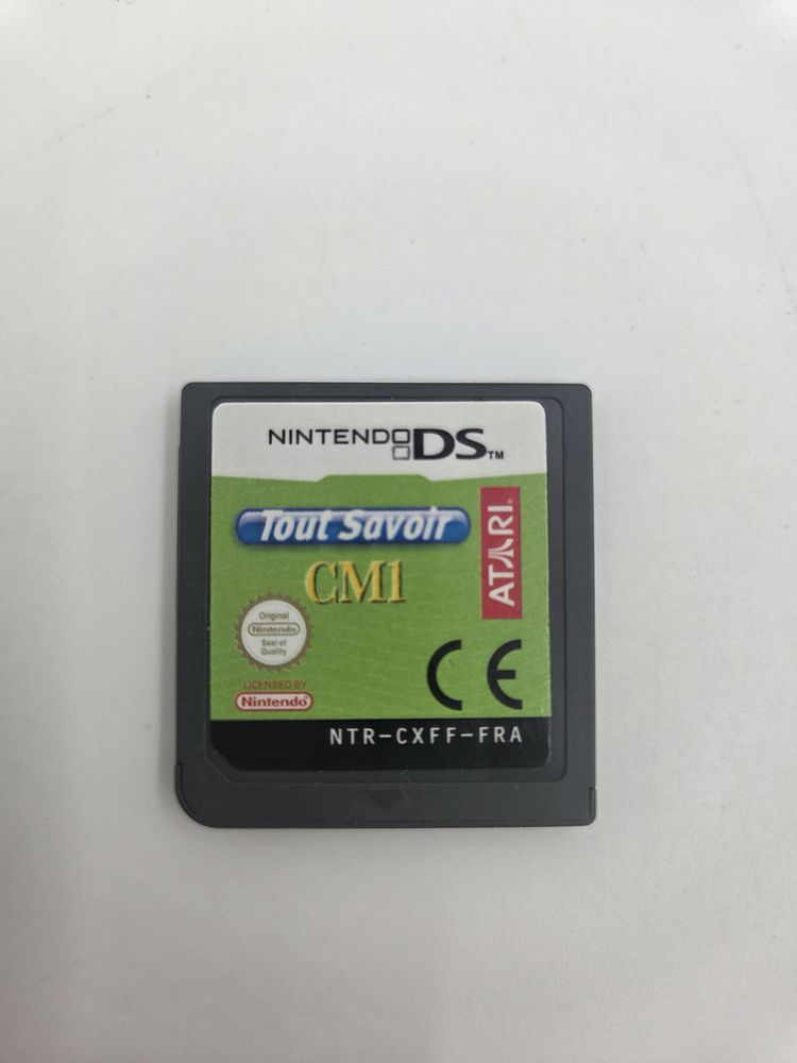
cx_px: 398
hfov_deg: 58.9
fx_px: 706
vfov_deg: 73.9
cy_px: 532
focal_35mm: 23
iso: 32
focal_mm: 5.4
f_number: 1.8
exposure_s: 1/172
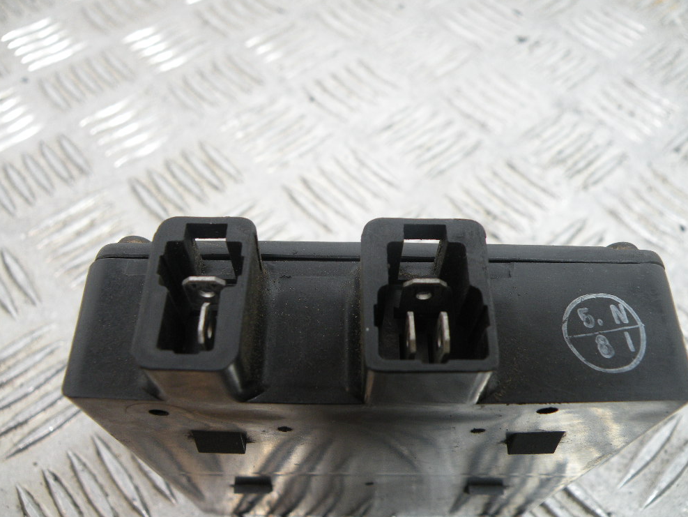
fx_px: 557
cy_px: 253
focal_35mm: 28
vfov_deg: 49.8
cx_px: 339
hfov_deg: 63.4
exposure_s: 1/67.8
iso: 135
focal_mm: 4.7
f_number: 2.8
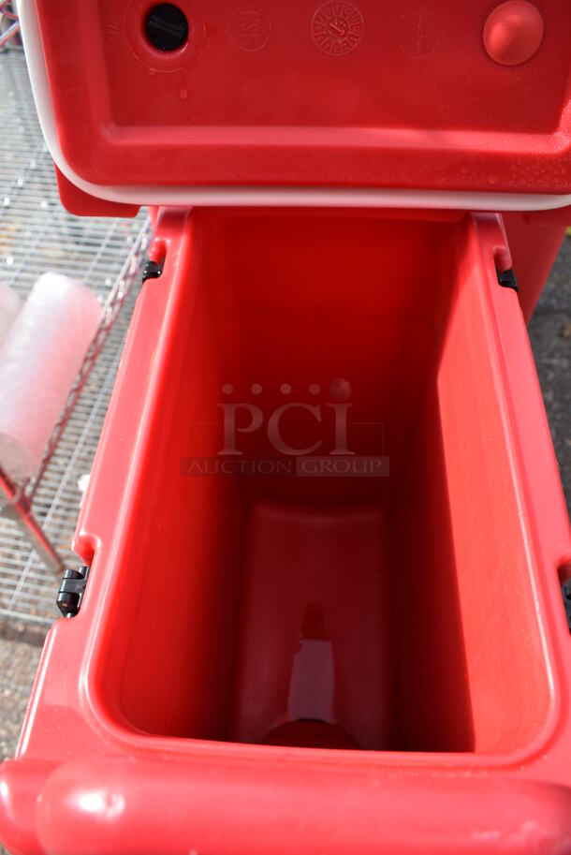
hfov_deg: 48.0
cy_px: 428
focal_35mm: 27
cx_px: 286
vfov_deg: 67.3
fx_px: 641
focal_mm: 18
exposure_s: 1/250
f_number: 6.3
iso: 200
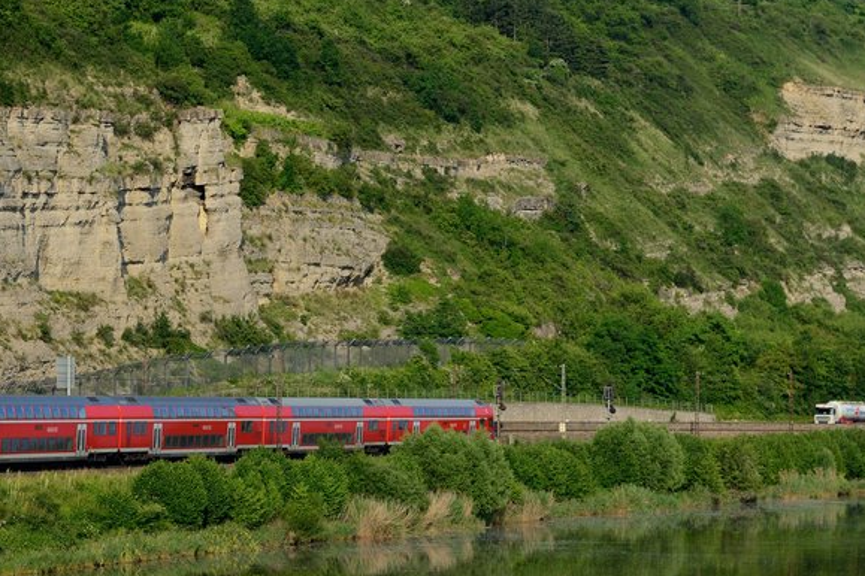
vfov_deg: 9.5
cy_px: 349
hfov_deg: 14.0
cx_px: 34
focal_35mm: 145
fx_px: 3484
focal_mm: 70
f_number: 6.3
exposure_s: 1/1000
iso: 200
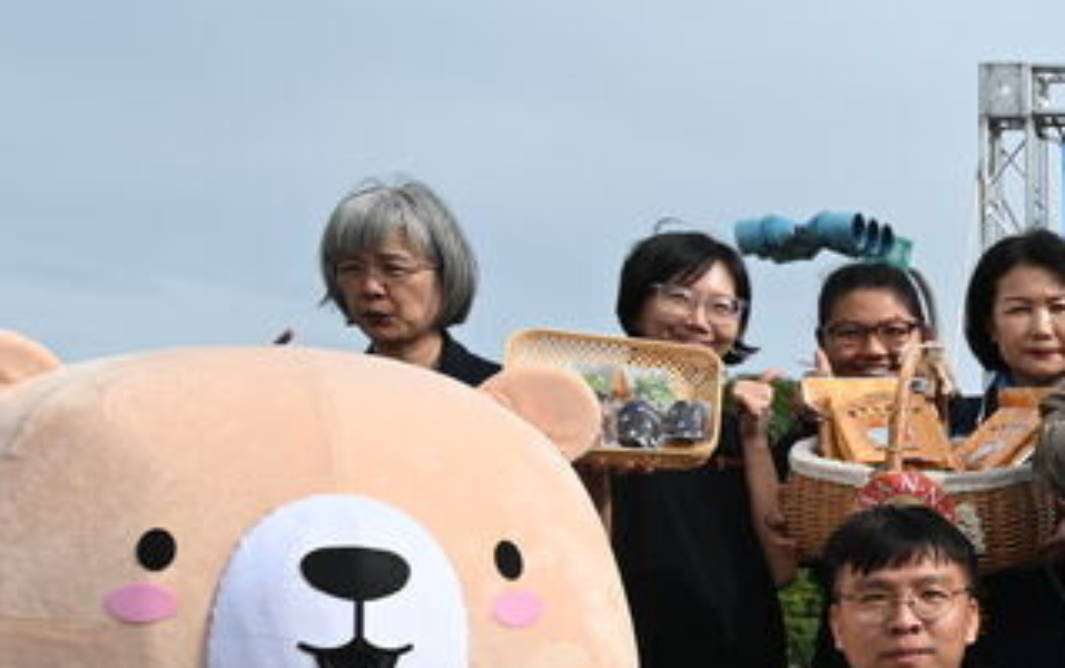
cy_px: 777
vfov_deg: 13.1
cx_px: 1993
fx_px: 2847
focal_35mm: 98
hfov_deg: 16.9
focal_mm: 24
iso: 100
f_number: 7.1
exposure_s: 1/400
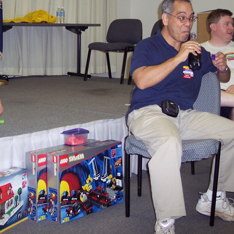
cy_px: 76
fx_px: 474
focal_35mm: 62
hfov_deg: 27.6
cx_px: 79
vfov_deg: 27.5
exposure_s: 1/60
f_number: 2.8
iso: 140
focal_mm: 8
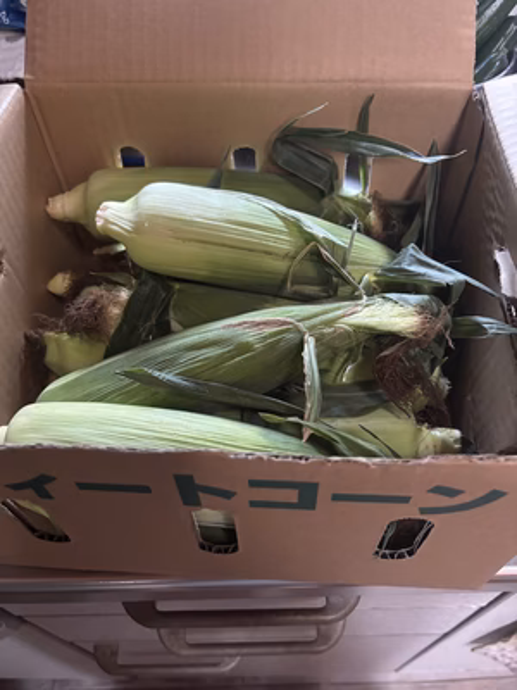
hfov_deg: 53.1
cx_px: 258
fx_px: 518
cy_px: 345
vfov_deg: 67.3
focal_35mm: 26
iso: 640
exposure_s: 1/37
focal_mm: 5.96
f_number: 1.6
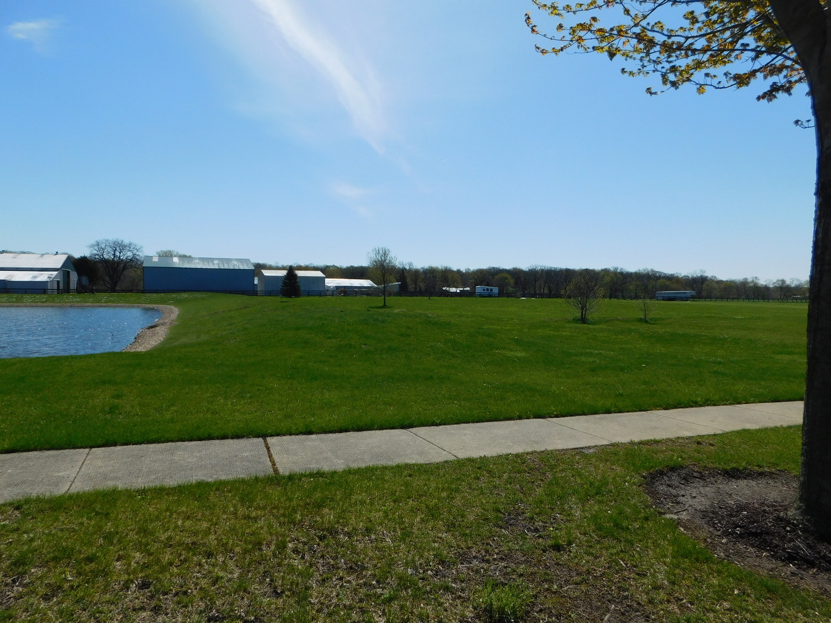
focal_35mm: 23
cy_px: 312
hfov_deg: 73.9
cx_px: 416
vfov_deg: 58.9
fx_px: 552
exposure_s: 1/1000
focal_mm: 4
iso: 125
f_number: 6
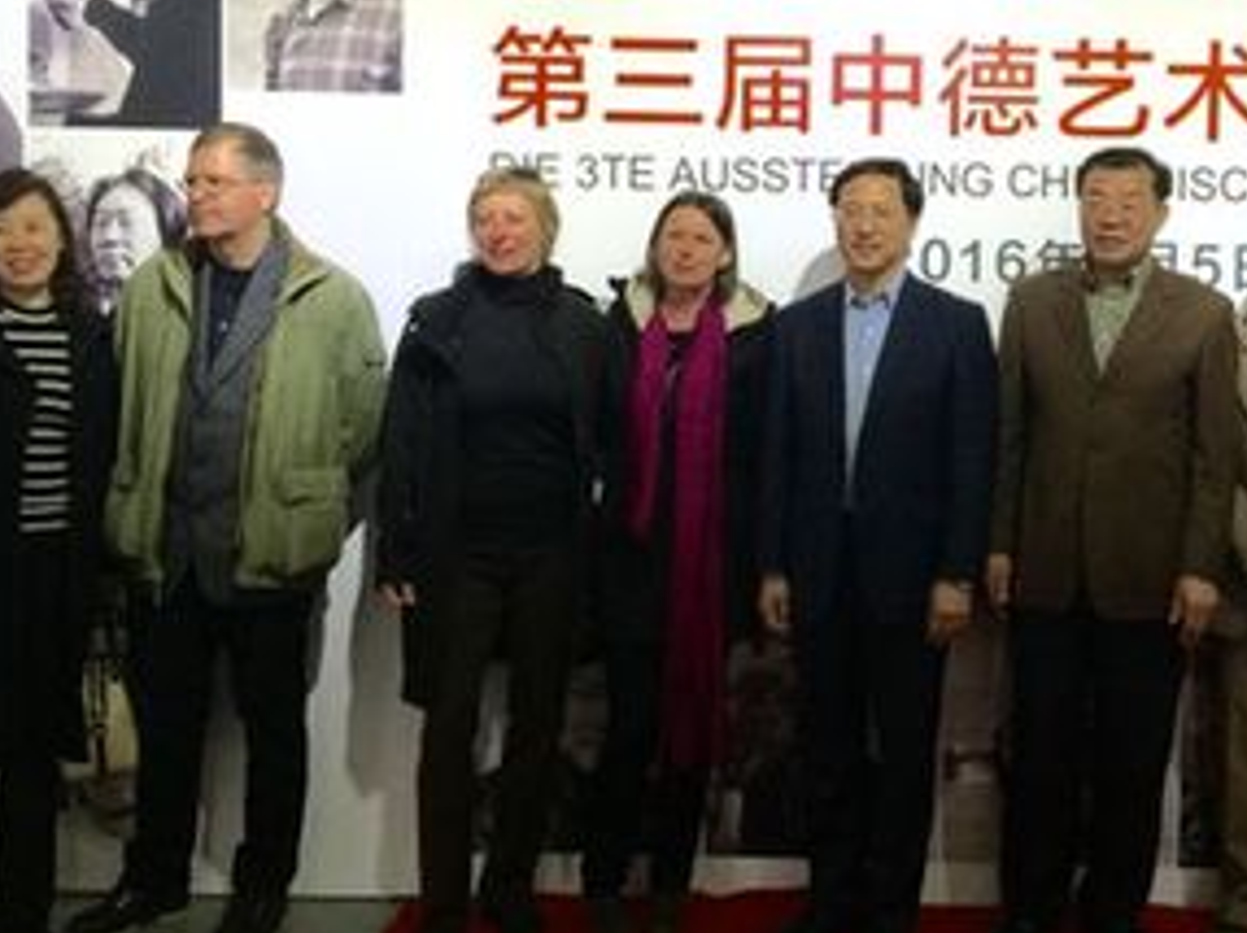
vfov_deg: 27.4
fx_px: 1908
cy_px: 362
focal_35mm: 53
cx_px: 874
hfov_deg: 35.7
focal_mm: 4.15
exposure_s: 1/33
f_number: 2.2
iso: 32
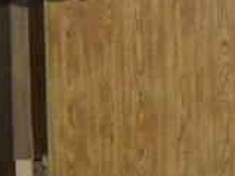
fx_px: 1615
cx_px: -55
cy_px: 256
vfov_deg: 6.2
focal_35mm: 238
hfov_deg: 8.2
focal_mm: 6.6
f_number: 3.2
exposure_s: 1/30
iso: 400
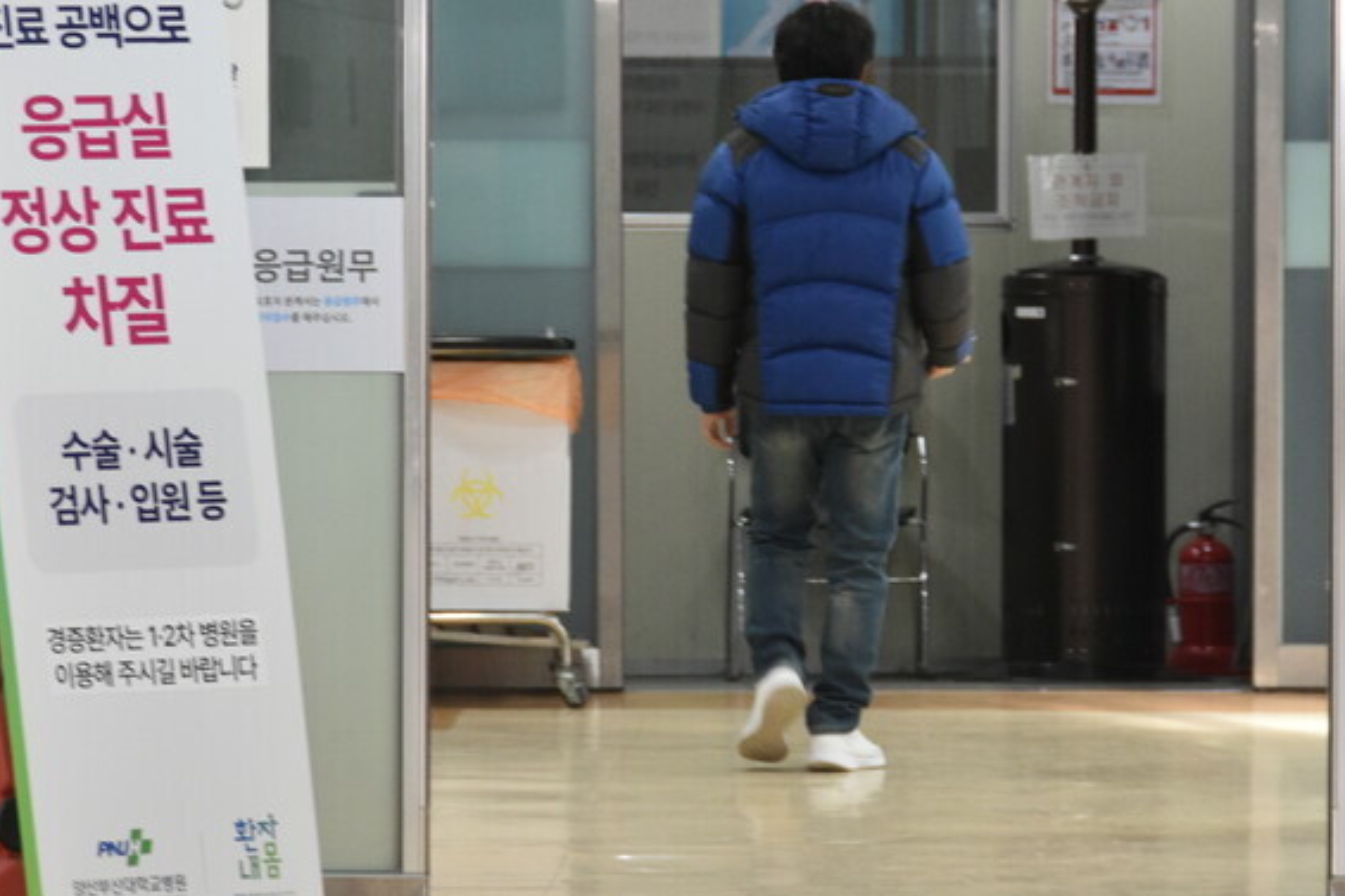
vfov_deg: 4.8
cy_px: 228
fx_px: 10644
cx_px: 670
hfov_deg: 7.2
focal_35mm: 285
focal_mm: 112
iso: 1250
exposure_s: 1/60
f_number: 8
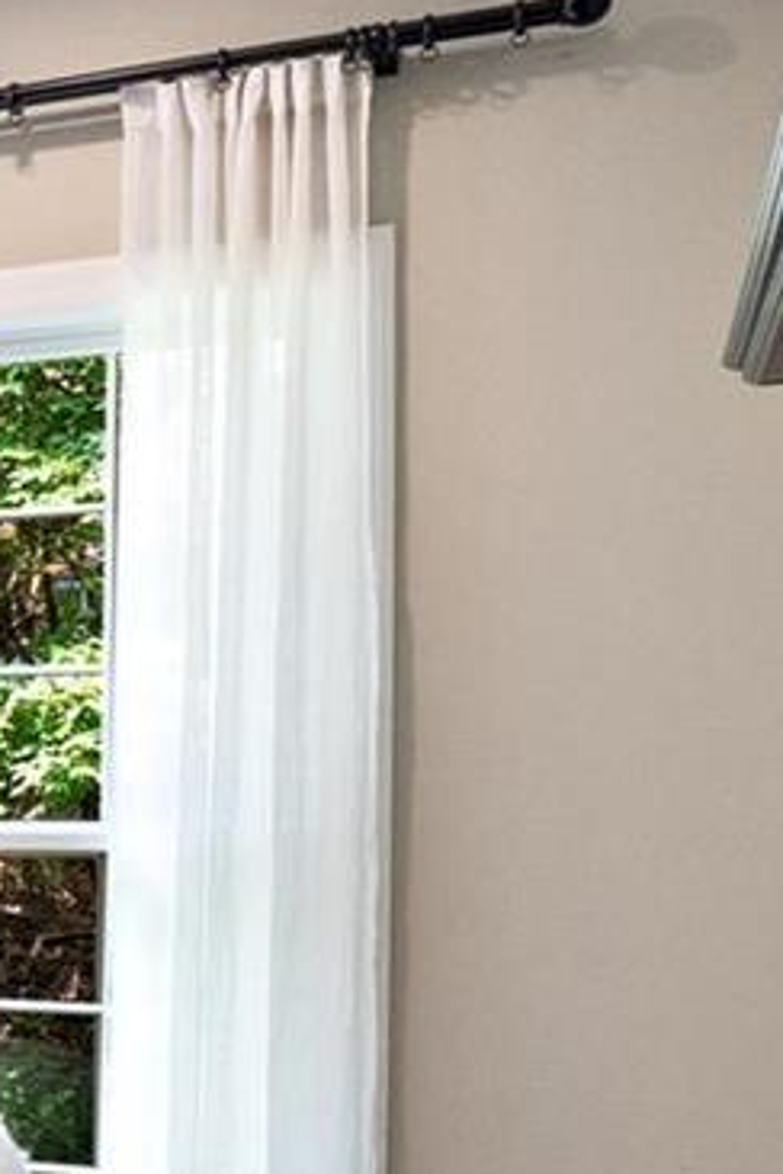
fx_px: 2284
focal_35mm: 70
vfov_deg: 28.5
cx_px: -1219
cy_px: 850
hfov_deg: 13.1
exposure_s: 1/20
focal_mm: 8
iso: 400
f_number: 8
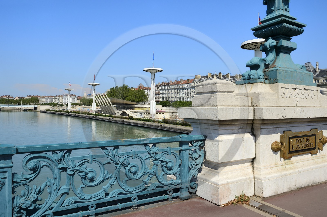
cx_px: 164
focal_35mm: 27
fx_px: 245
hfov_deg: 67.4
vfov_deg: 47.9
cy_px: 108
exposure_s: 1/200
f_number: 14
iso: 100
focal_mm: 27
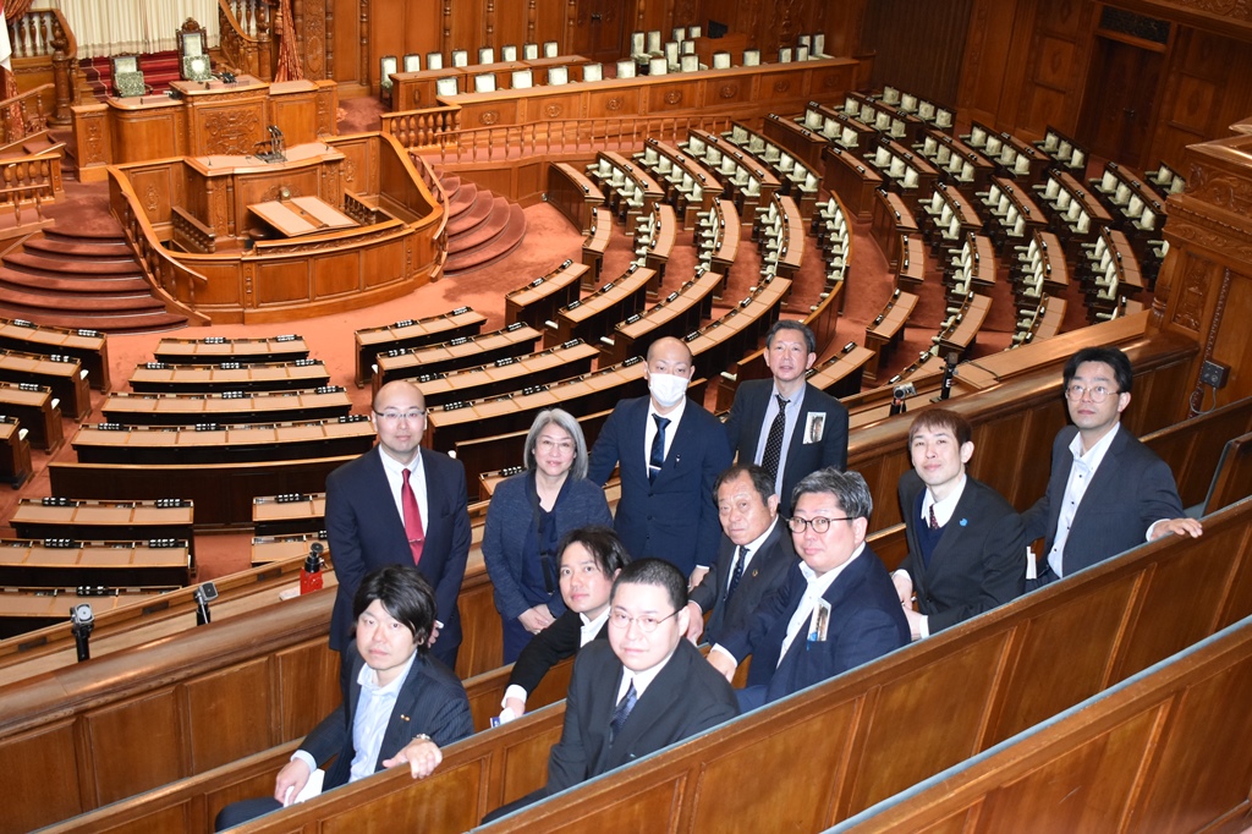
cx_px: 626
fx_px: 1356
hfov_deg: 49.6
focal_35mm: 39
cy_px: 417
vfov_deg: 34.2
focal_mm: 26
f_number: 4
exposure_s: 1/60
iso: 2000
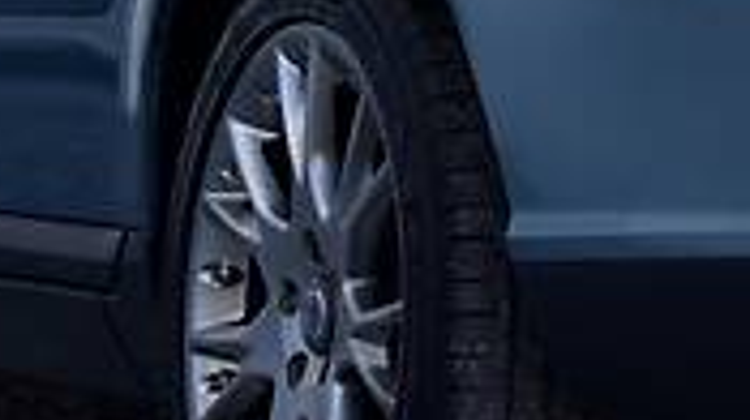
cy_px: -272
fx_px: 5523
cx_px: 960
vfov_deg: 4.3
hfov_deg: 7.7
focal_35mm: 278
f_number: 5.6
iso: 400
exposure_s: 1/500
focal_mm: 58
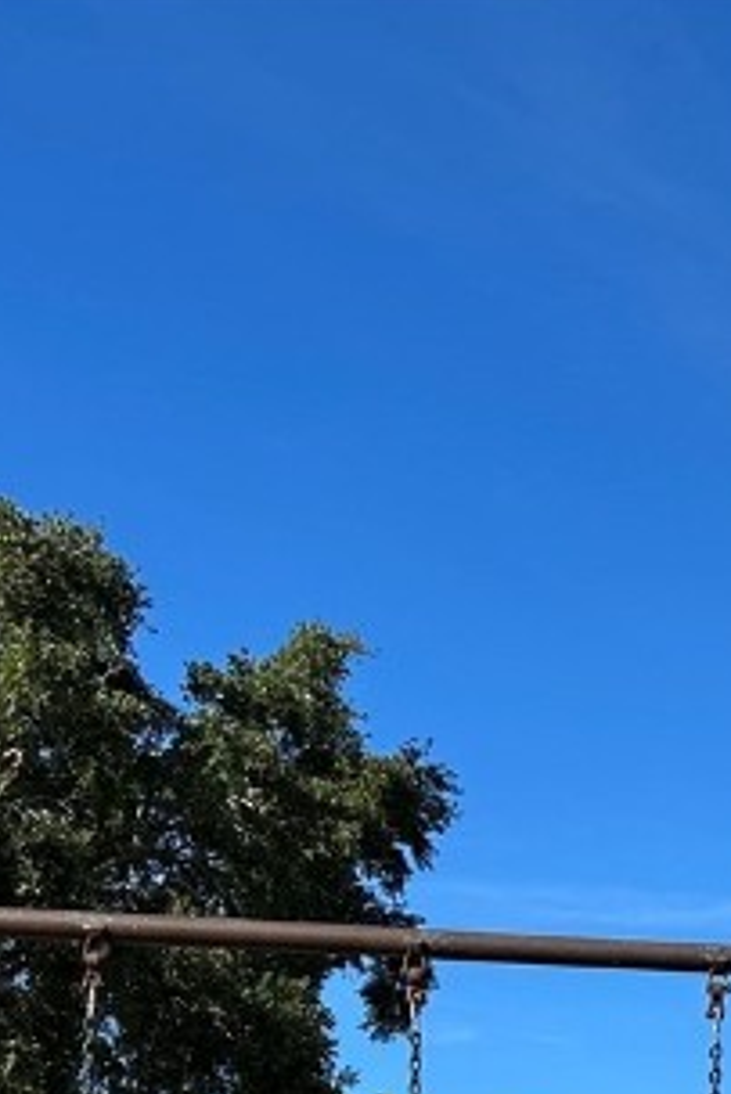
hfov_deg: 15.0
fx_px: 2555
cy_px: 1368
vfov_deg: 22.1
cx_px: 1127
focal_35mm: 84
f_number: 1.78
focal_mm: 6.86
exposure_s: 1/3717
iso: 80
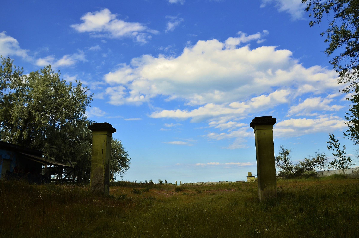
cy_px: 119
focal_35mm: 27
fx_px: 269
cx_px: 180
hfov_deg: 67.5
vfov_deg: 47.7
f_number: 13
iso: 160
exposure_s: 1/100
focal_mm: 18
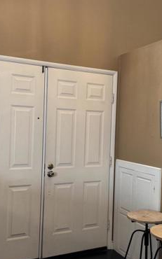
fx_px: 311
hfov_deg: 29.2
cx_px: 93
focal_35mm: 44
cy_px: 133
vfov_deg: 45.3
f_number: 1.78
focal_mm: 6.76
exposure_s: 1/60
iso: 250
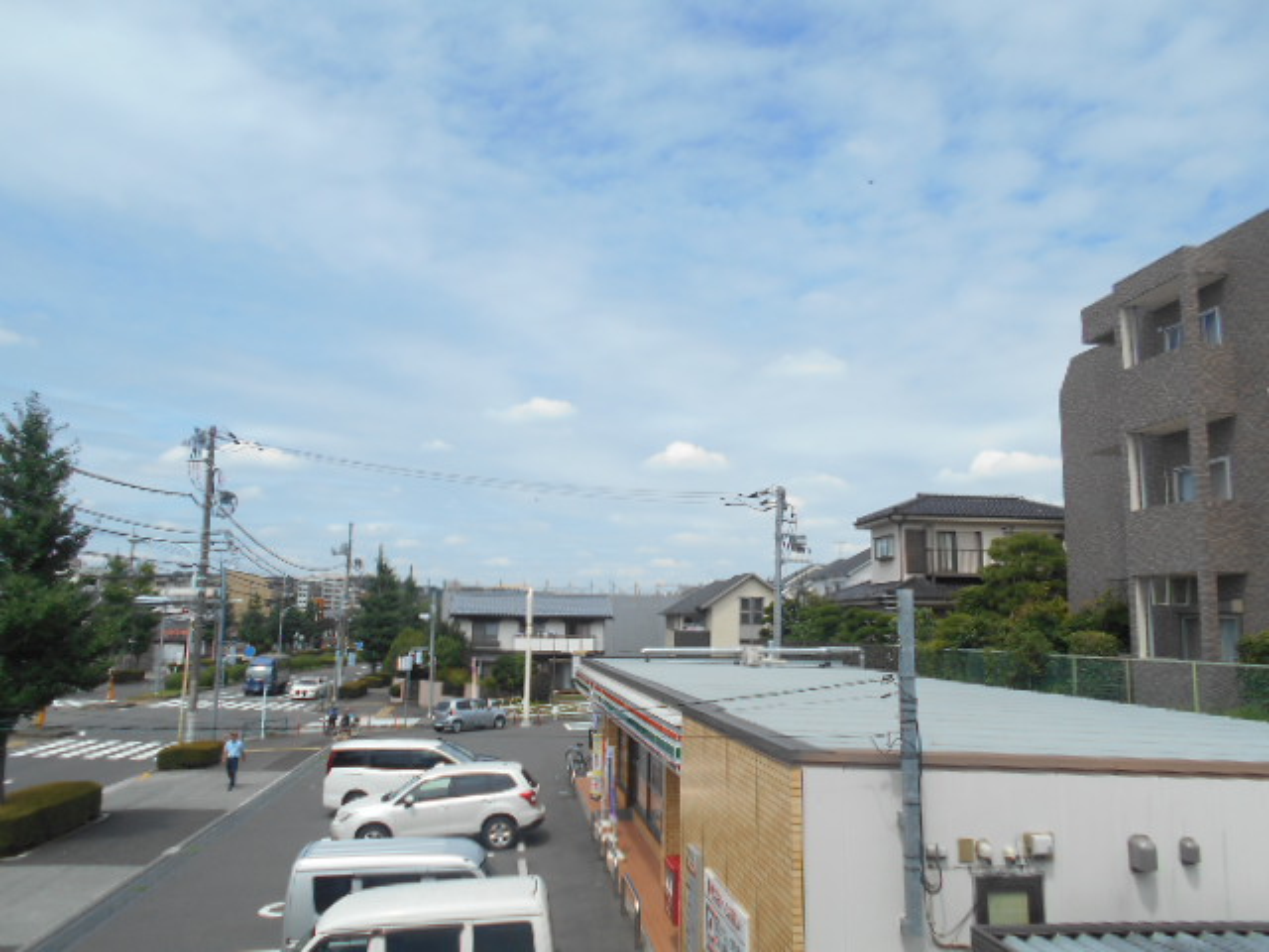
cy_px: 476
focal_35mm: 26
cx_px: 634
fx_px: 953
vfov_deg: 53.1
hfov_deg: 67.3
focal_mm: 4.6
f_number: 3.2
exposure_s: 1/1250
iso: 80
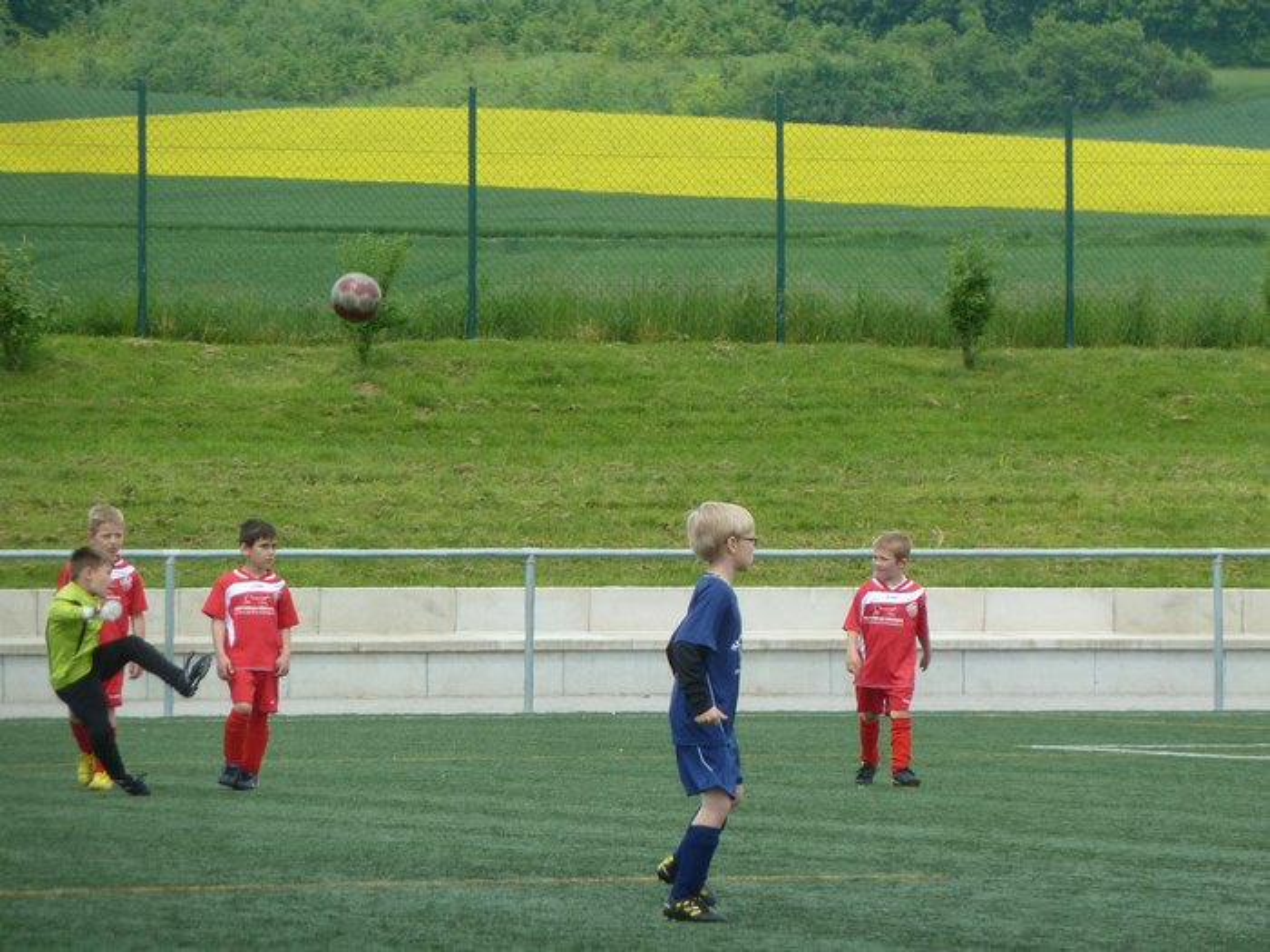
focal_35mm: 300
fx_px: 11006
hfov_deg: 6.6
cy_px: 476
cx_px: 635
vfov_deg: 5.0
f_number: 4.9
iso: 160
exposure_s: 1/400
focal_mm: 49.2
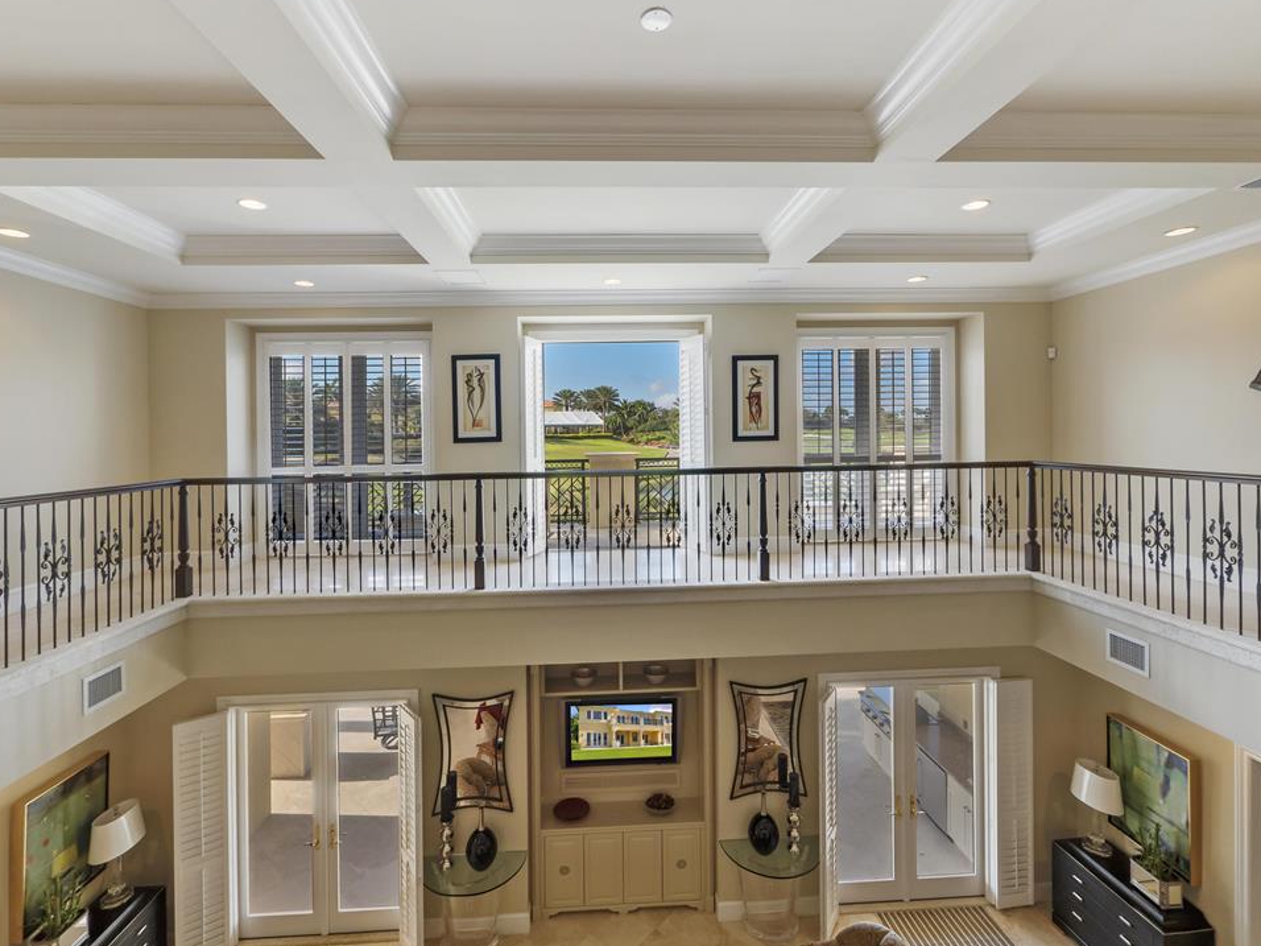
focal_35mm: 15
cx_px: 642
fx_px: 546
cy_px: 449
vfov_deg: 81.7
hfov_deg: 98.2
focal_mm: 7
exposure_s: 1/250
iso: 200
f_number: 6.3
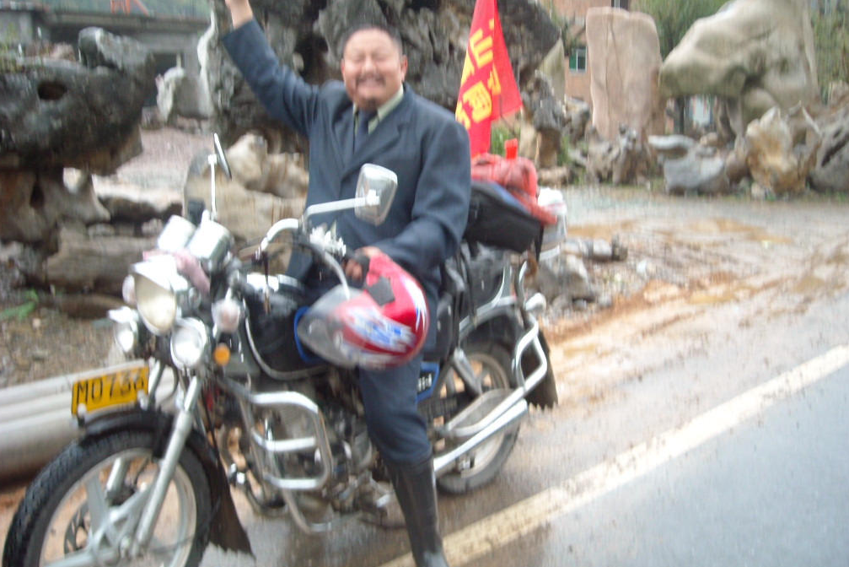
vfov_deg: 35.9
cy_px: 249
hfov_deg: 51.9
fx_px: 873
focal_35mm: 37
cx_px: 420
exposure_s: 1/60
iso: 154
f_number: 2.8
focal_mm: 5.7
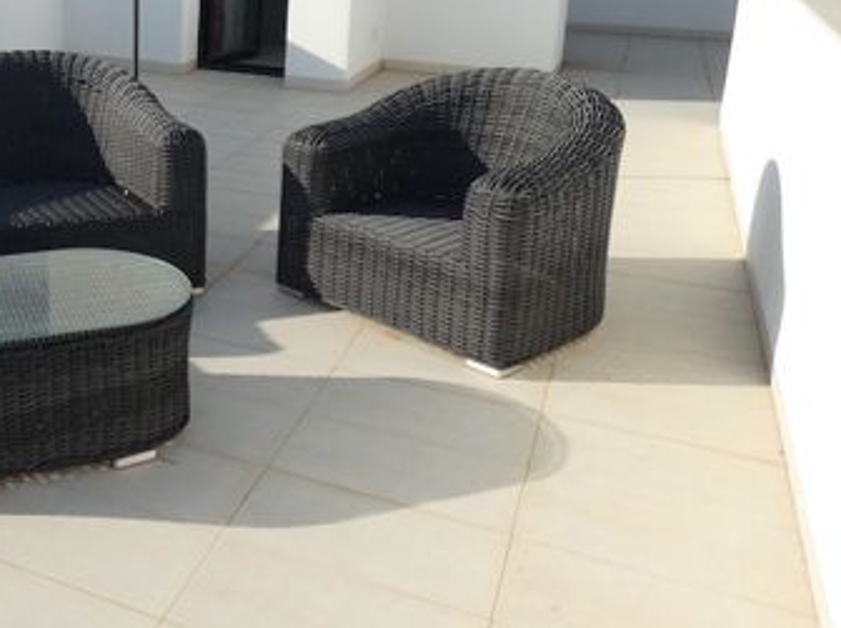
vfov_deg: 33.1
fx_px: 1019
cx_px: 51
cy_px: 110
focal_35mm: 42
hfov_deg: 40.7
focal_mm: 3.6
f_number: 2.8
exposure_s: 1/1600
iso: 80
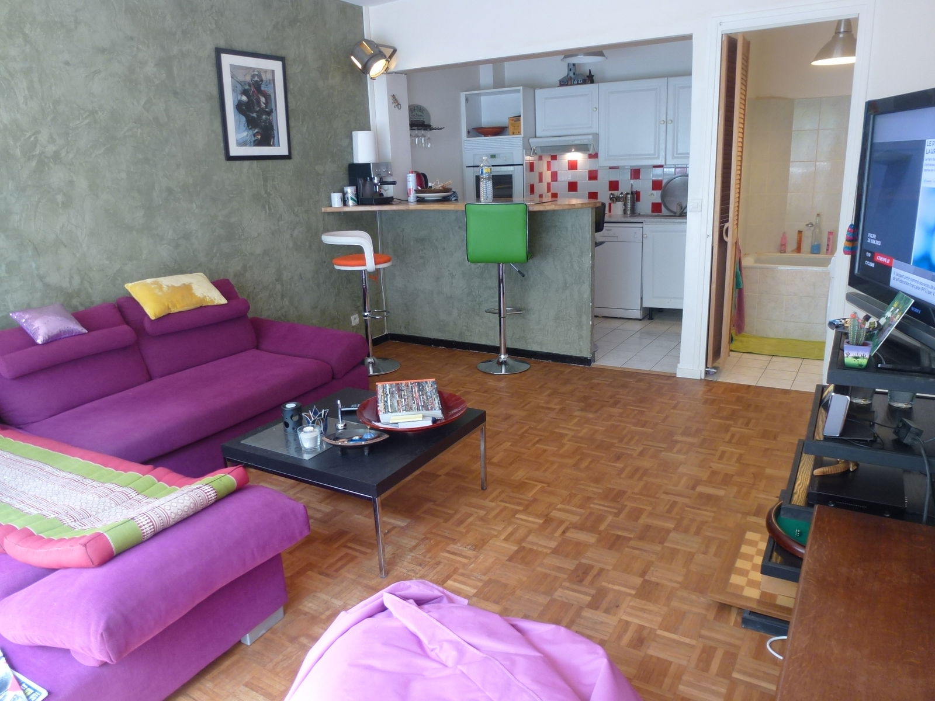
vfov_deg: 56.8
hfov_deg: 71.6
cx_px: 468
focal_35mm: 24
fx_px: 648
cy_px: 350
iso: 100
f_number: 3.3
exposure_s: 1/10
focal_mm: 4.3
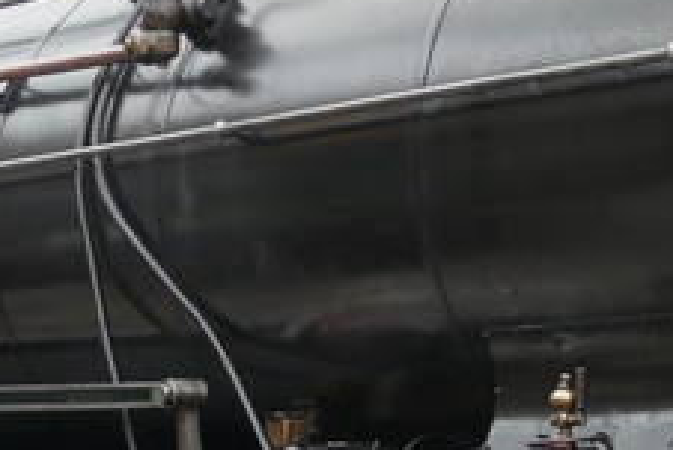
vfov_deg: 5.3
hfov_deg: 8.0
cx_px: 459
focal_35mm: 258
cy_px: 429
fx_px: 4826
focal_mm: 9.2
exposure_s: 1/160
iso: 100
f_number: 4
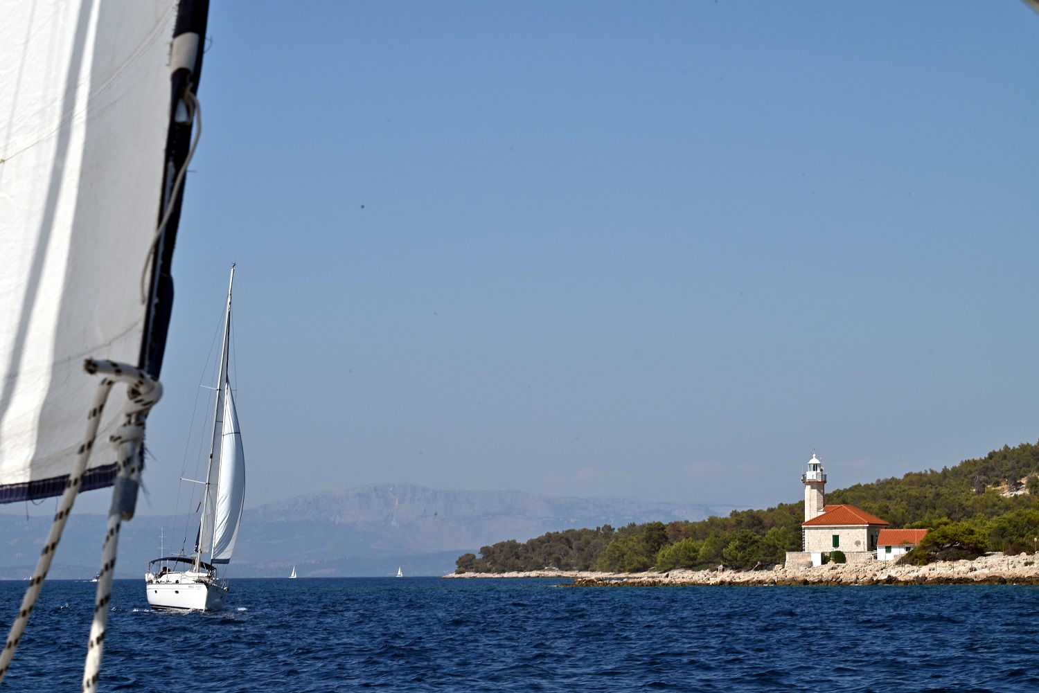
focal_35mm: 122
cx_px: 520
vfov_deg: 11.2
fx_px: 3522
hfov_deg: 16.8
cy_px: 346
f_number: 29
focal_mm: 122
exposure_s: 1/125
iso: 180
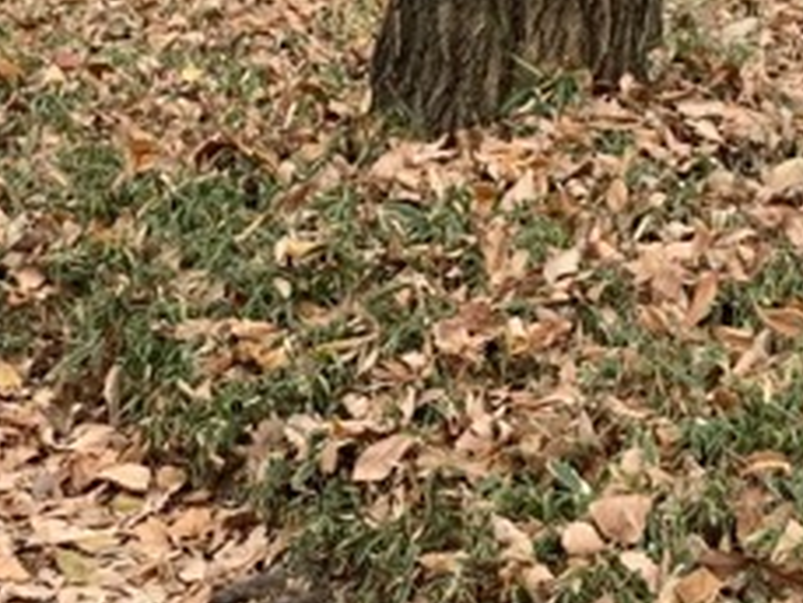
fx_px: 2808
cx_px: 249
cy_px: 214
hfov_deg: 16.2
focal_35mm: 121
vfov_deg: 12.2
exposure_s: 1/273
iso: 25
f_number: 1.8
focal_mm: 4.25
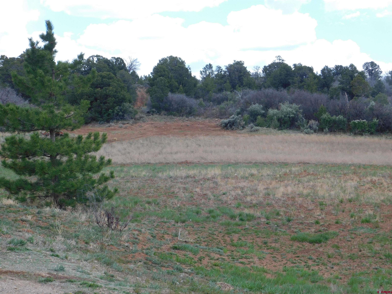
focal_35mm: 80
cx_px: 196
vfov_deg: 18.4
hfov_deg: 24.4
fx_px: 906
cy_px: 147
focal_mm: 14.2
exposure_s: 1/400
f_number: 4.4
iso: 125
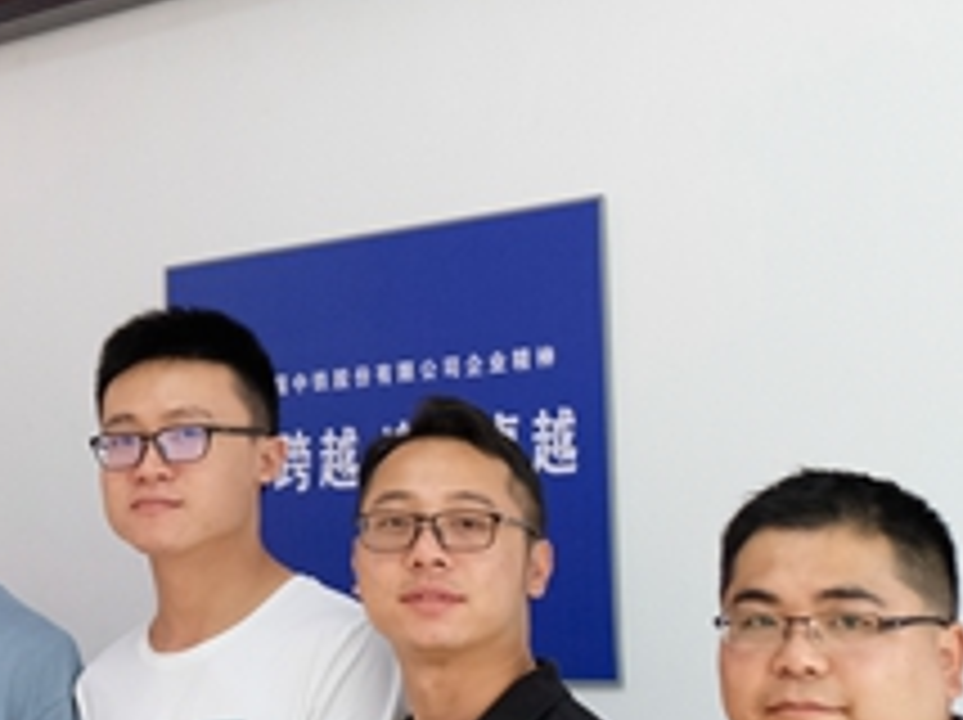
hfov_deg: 21.5
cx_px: -162
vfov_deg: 17.3
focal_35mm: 85
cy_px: 290
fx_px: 2362
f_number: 3.5
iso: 2000
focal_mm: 18
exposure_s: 1/160
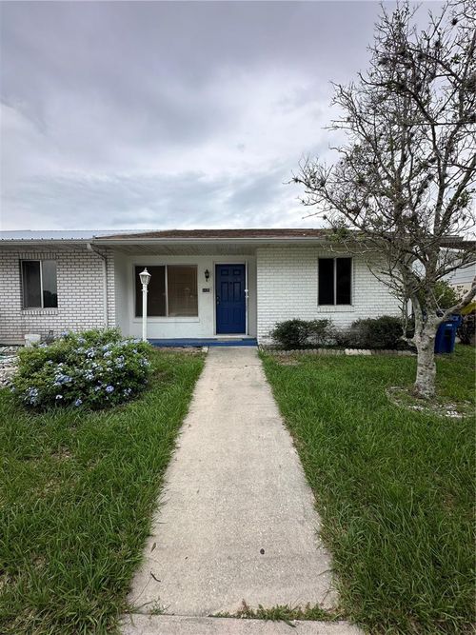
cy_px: 318
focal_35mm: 14
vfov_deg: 102.1
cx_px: 238
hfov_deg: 85.7
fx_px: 257
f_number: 2.2
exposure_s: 1/153
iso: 40
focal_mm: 2.22
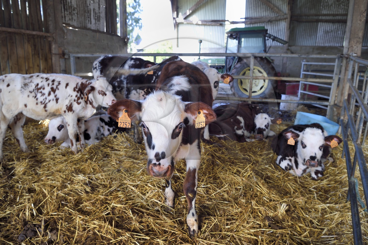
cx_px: 184
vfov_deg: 53.1
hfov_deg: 73.8
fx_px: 245
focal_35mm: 24
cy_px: 122
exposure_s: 1/60
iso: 200
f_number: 5
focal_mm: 24
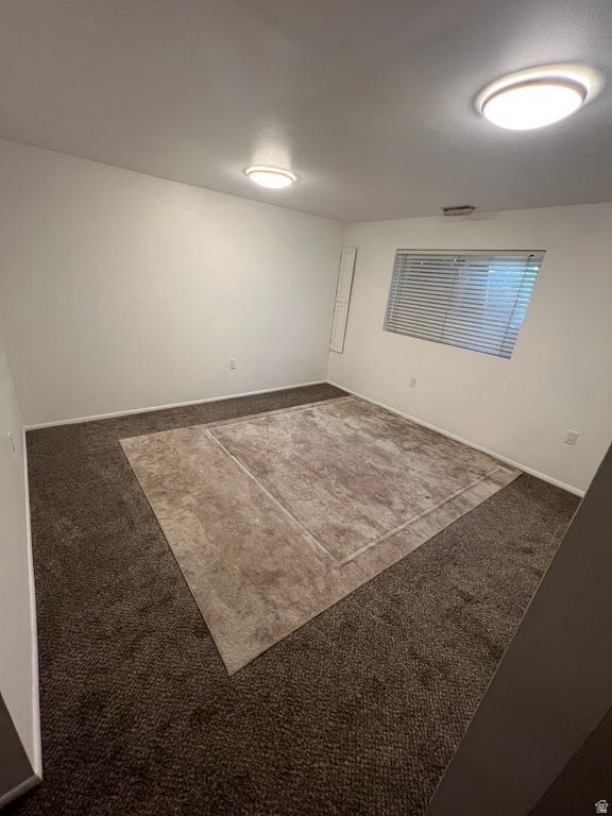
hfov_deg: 89.9
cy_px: 408
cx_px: 306
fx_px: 306
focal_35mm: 13
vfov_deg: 106.2
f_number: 1.8
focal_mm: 1.57
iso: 160
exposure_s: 1/60
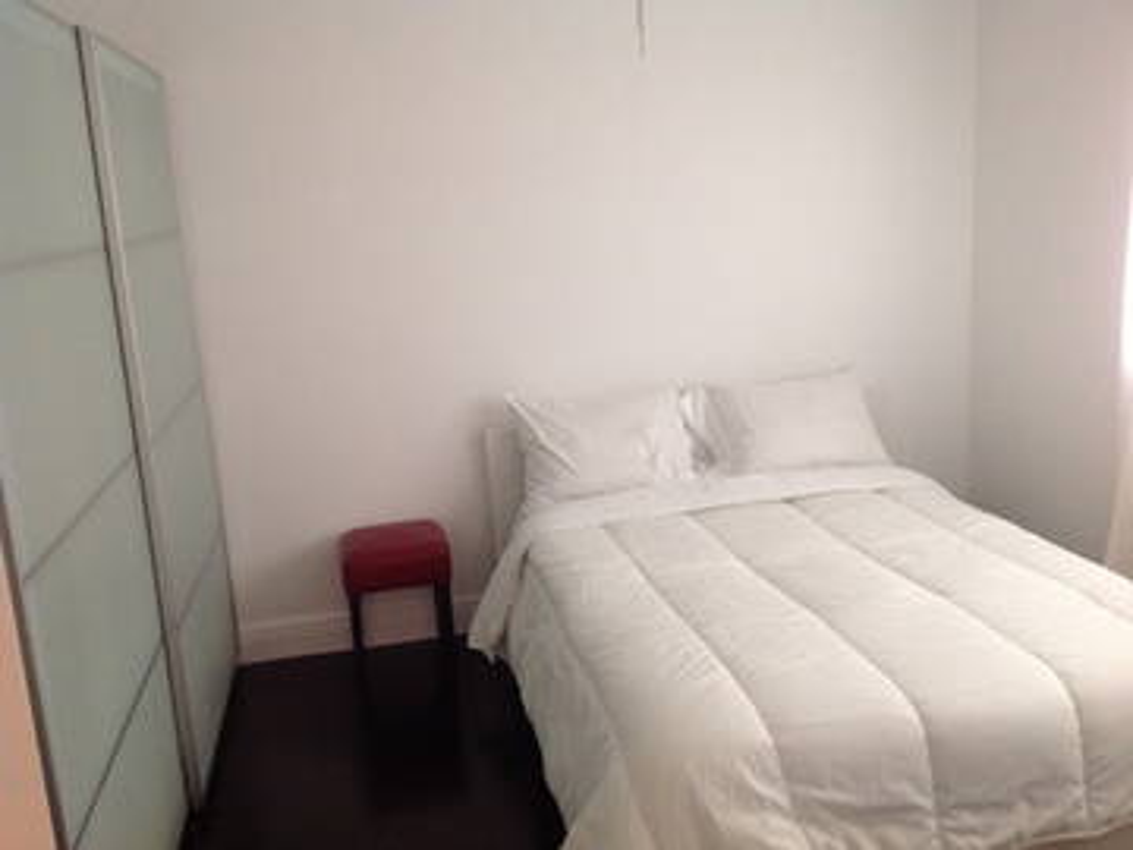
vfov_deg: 40.7
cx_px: 566
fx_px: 1146
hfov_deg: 52.6
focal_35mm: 35
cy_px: 425
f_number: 2.4
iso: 320
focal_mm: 4.28
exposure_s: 1/15
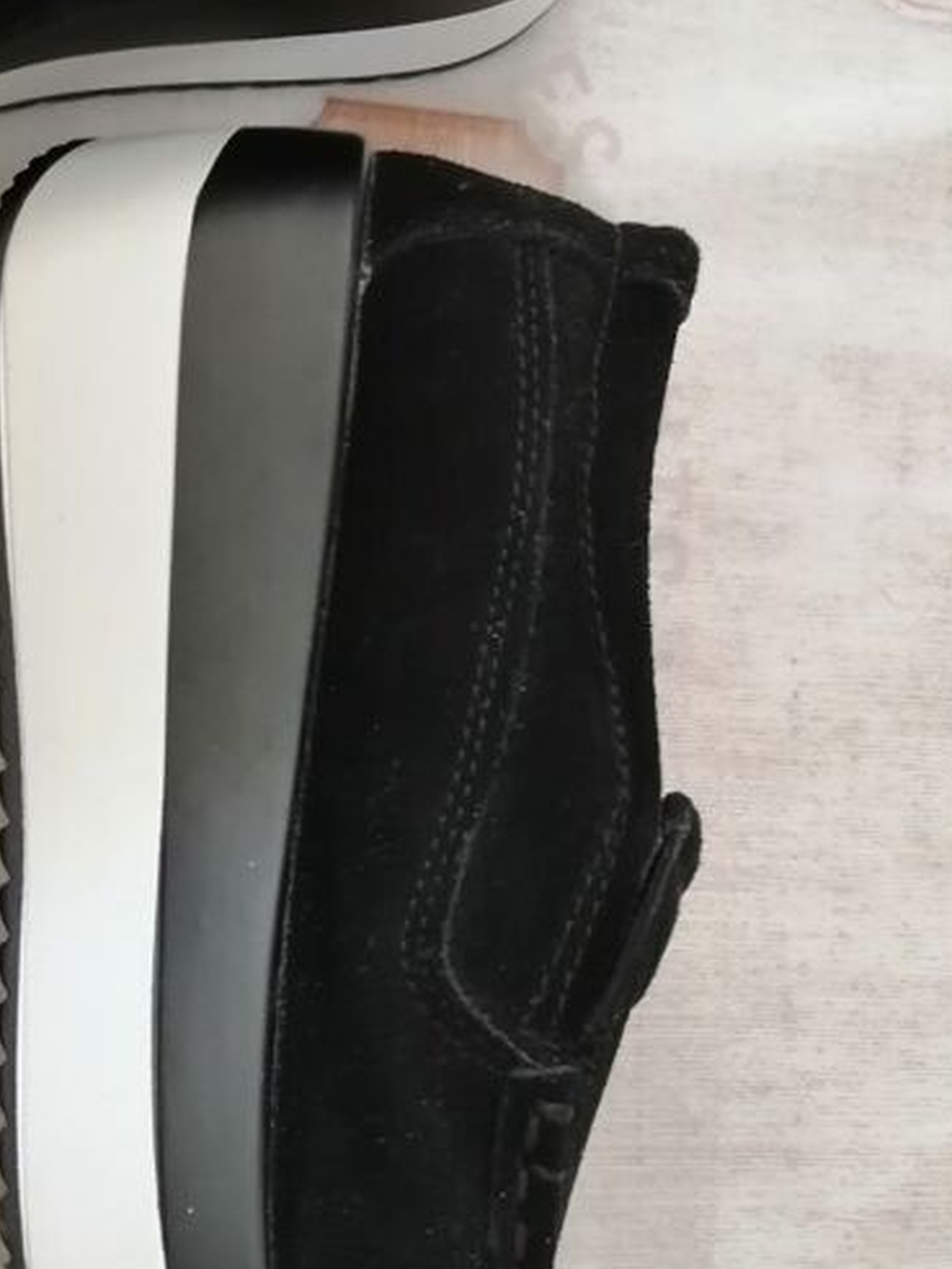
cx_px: 405
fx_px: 1907
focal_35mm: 52
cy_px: 818
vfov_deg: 36.5
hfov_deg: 28.0
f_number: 1.8
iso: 400
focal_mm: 3.96
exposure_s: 1/25
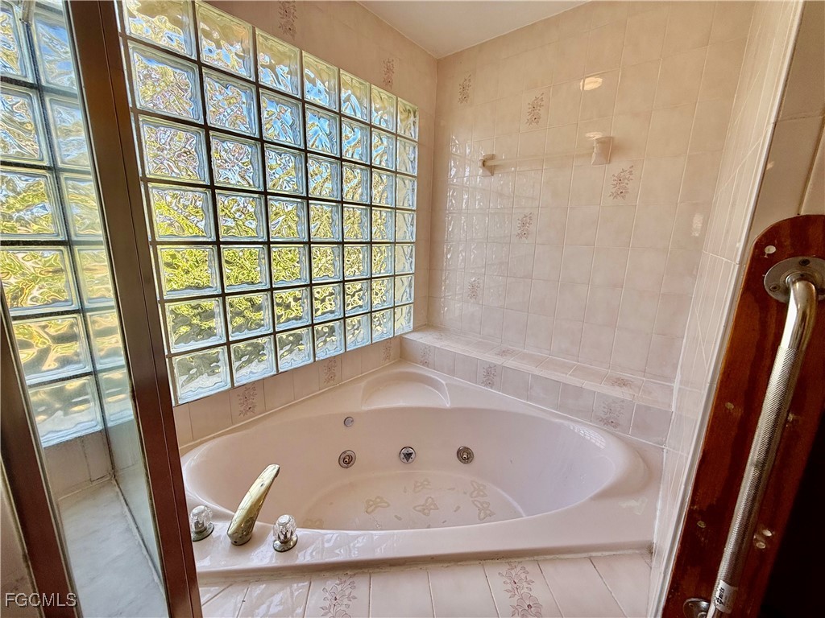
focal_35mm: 14
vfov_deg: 85.7
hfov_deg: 102.1
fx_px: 334
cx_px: 412
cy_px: 309
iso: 50
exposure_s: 1/209
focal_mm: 2.22
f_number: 2.2
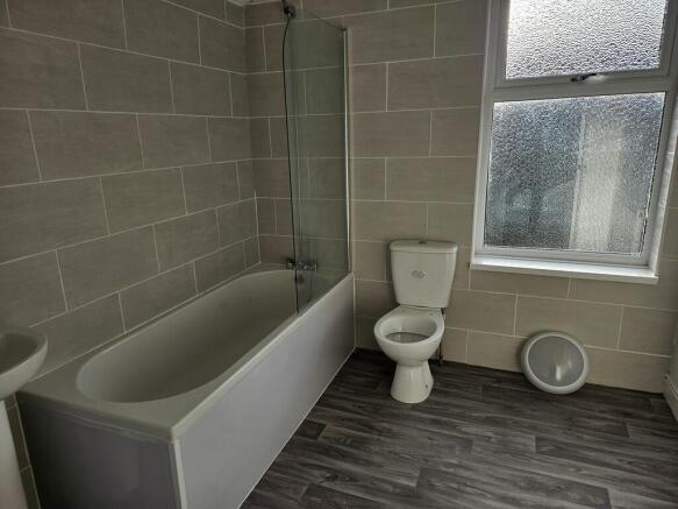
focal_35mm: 23
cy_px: 254
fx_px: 450
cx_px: 339
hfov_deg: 73.9
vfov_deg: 58.9
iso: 40
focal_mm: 5.4
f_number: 1.8
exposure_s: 1/471
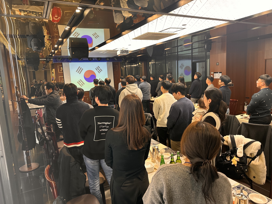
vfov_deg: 56.8
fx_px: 189
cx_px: 136
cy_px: 102
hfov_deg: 71.6
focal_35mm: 24
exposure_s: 1/120
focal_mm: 6.86
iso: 200
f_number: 1.78
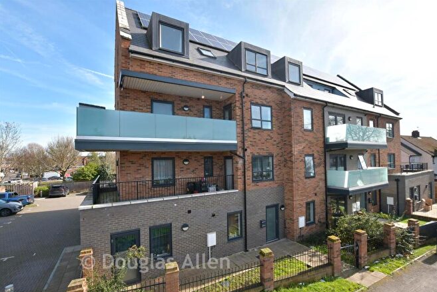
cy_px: 155
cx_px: 232
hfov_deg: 96.6
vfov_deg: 73.7
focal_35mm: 16
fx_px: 194
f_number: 8
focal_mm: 10
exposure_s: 1/320
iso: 320
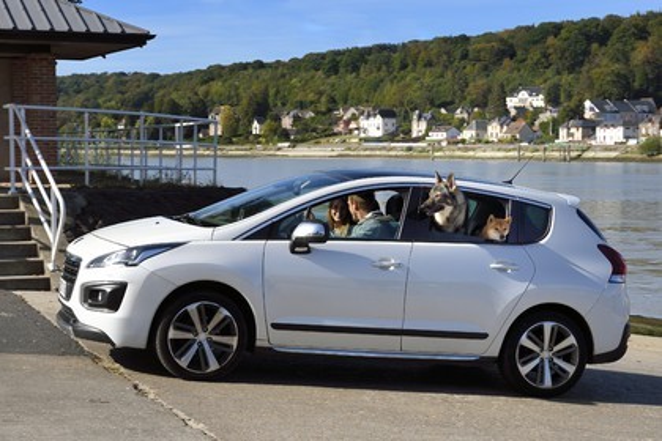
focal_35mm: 60
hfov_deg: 33.4
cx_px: 331
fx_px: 1103
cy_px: 220
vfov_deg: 22.6
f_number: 11
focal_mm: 60
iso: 200
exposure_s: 1/320
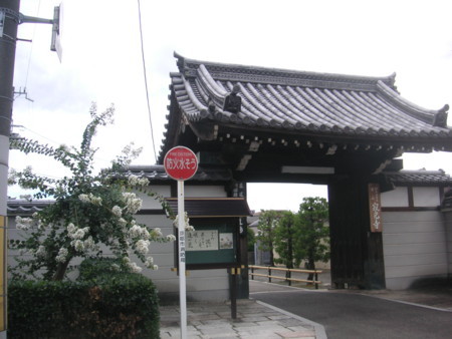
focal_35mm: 37
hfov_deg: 50.1
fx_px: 483
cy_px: 170
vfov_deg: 38.7
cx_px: 226
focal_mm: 6.1
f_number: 6.7
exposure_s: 1/180
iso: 50
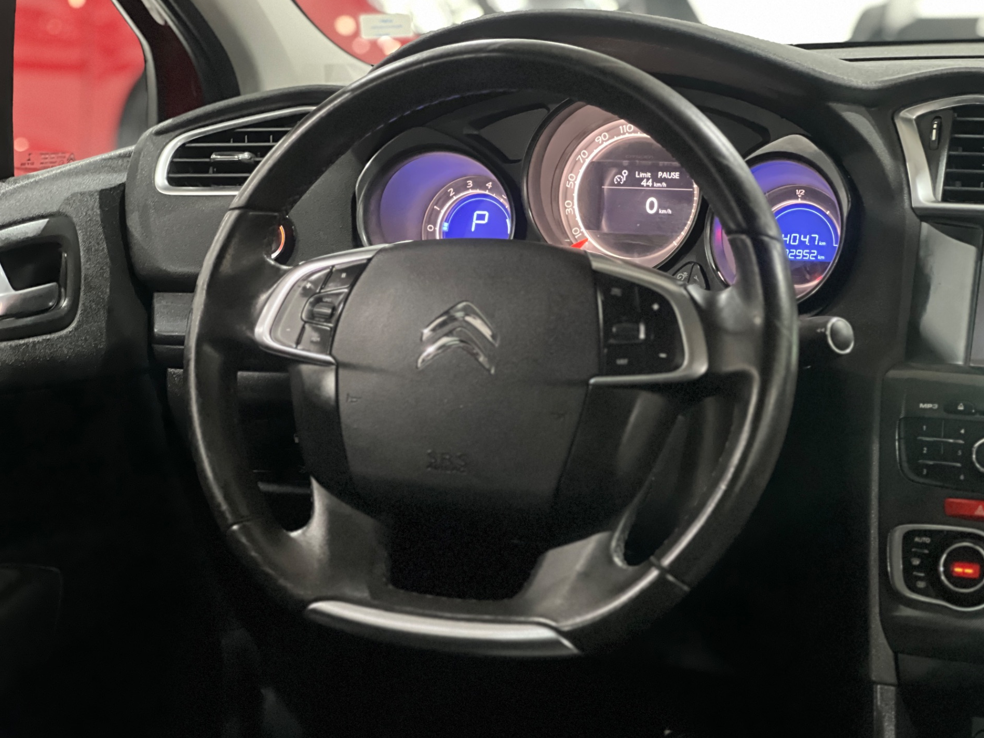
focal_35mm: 78
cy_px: 370
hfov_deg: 25.0
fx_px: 2218
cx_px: 496
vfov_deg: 18.9
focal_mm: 9
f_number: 2.8
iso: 1250
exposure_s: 1/15
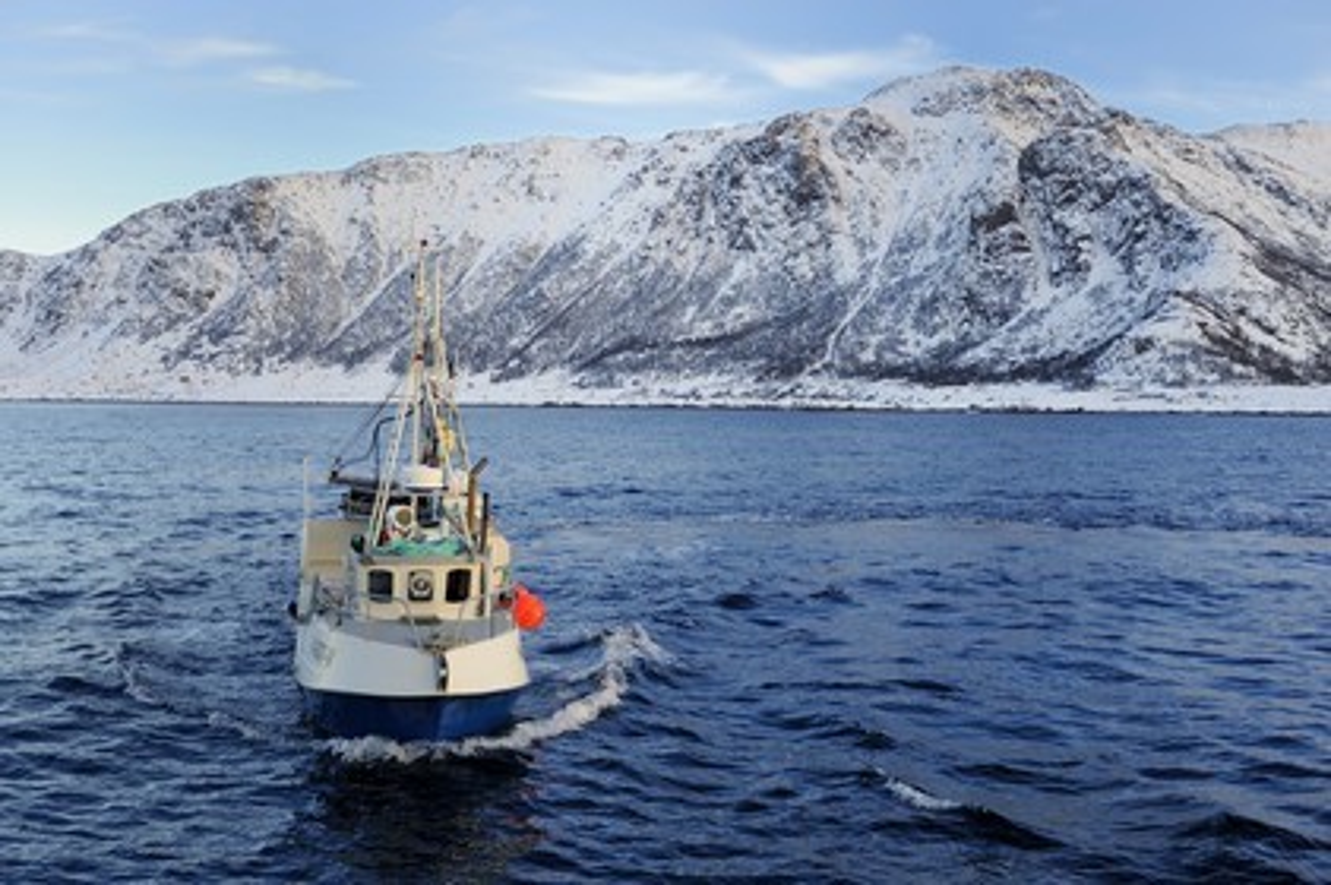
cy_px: 442
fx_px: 1404
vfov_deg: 35.0
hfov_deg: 50.7
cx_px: 666
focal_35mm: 38
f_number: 5
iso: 200
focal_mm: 38
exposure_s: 1/250
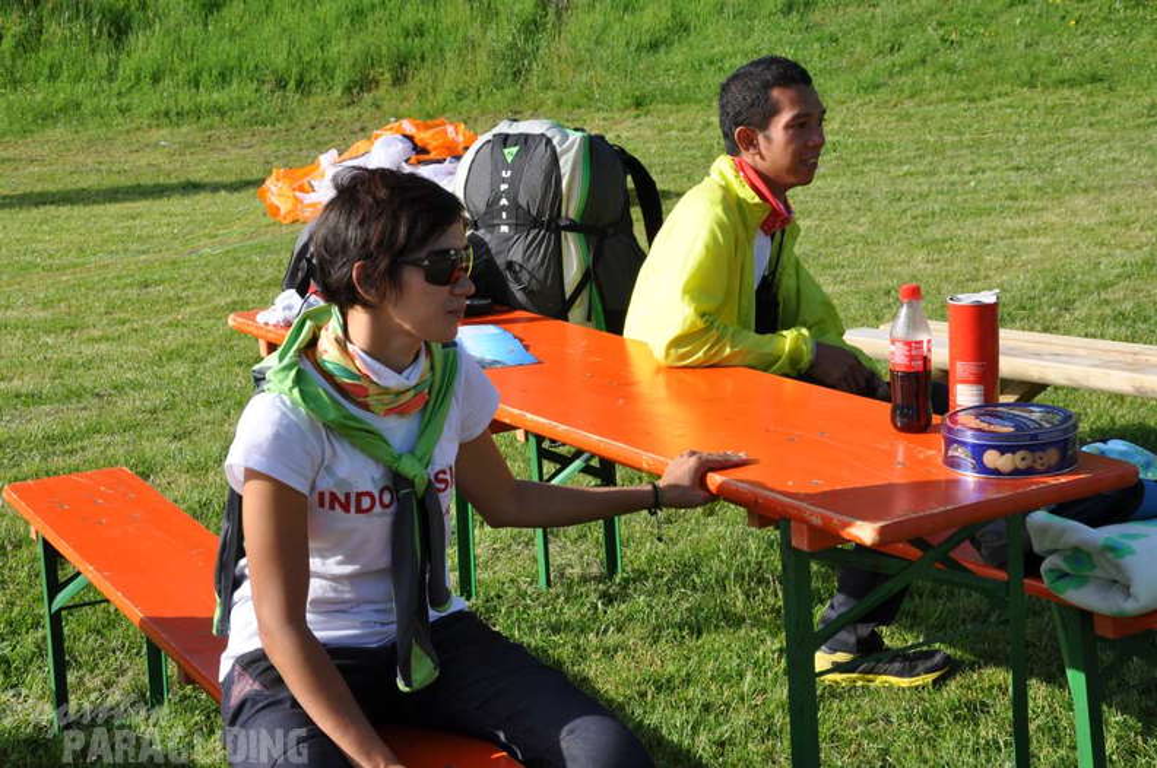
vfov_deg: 21.5
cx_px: 578
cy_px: 384
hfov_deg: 31.9
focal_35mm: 63
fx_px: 2022
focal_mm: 42
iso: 200
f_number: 13
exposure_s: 1/160
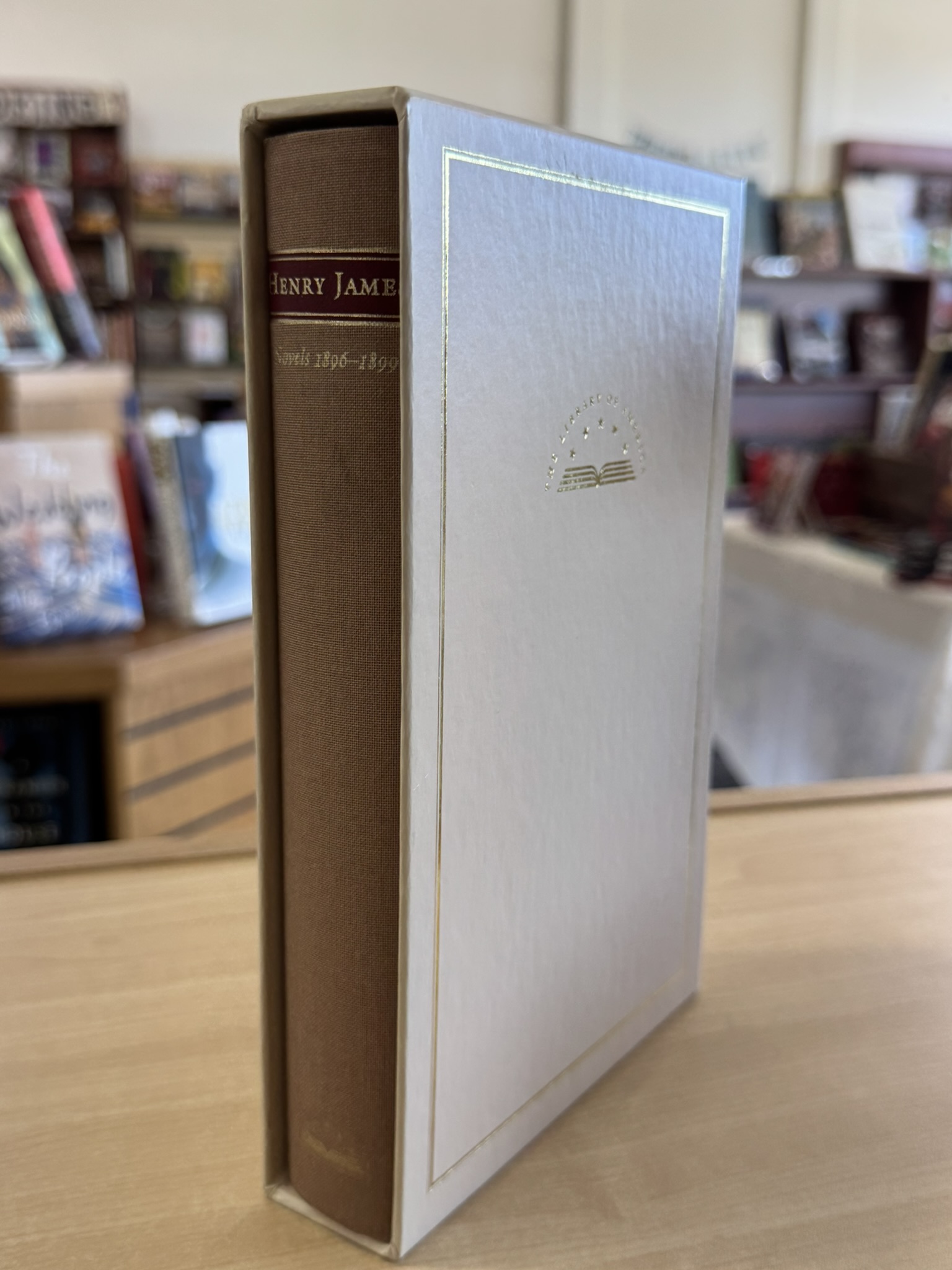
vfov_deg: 52.6
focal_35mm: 35
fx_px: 1283
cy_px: 635
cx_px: 476
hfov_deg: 40.7
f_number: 1.78
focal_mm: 6.76
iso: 125
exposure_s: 1/120
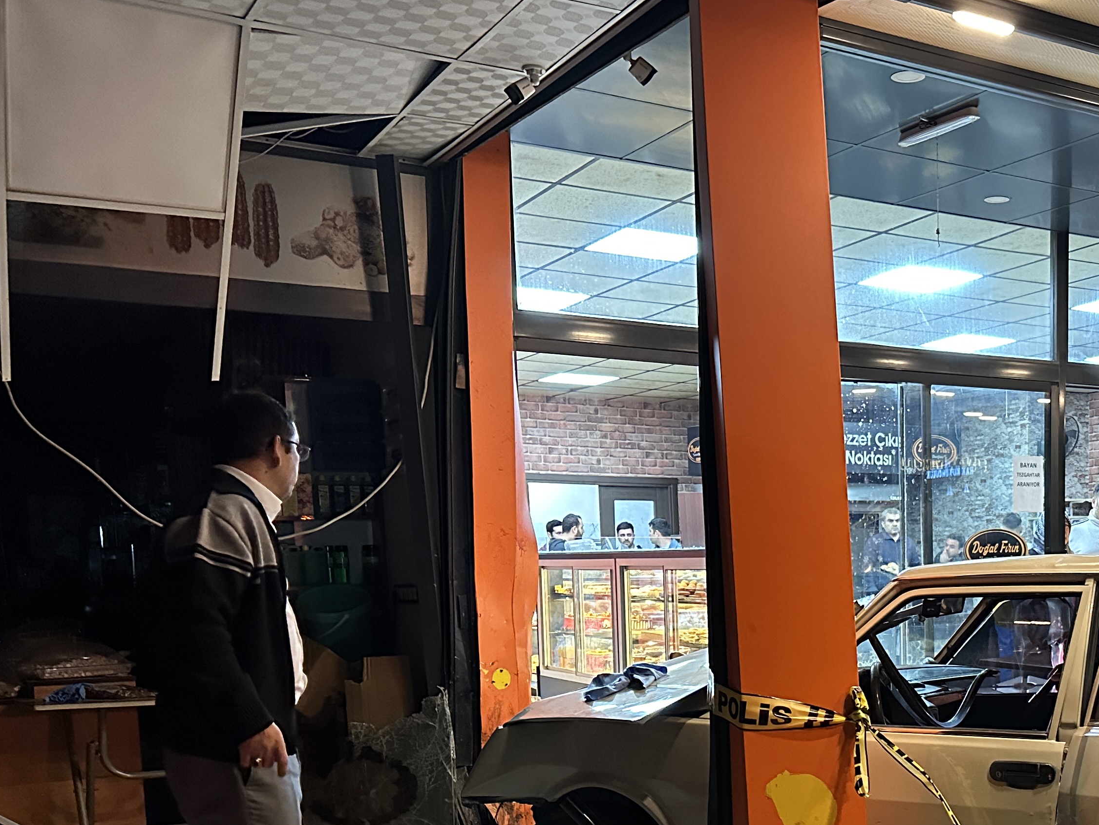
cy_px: 711
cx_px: 902
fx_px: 1365
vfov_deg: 32.3
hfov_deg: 41.7
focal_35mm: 43
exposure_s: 1/50
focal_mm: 6.86
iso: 800
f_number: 1.78
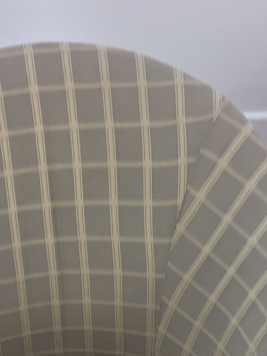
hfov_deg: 20.0
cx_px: 64
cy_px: 442
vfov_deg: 24.0
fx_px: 751
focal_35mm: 73
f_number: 2.2
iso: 40
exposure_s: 1/30
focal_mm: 4.15
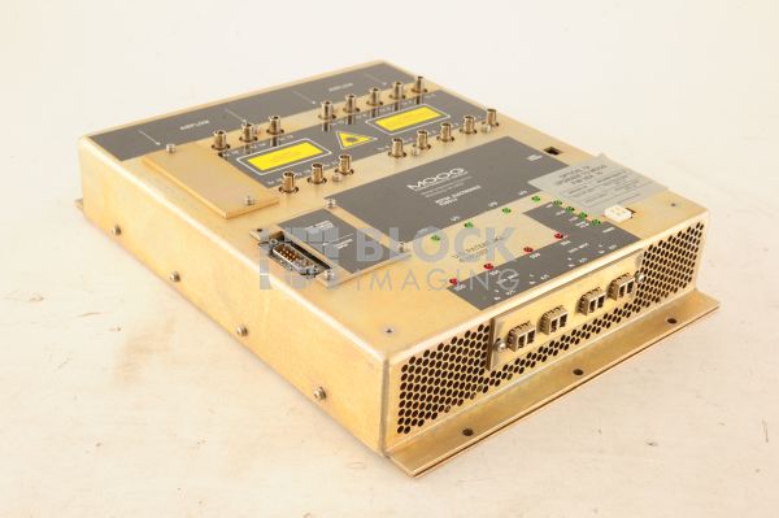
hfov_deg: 39.6
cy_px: 259
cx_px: 390
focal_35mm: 50
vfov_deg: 26.9
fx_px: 1081
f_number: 13
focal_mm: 50
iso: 1600
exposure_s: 1/125
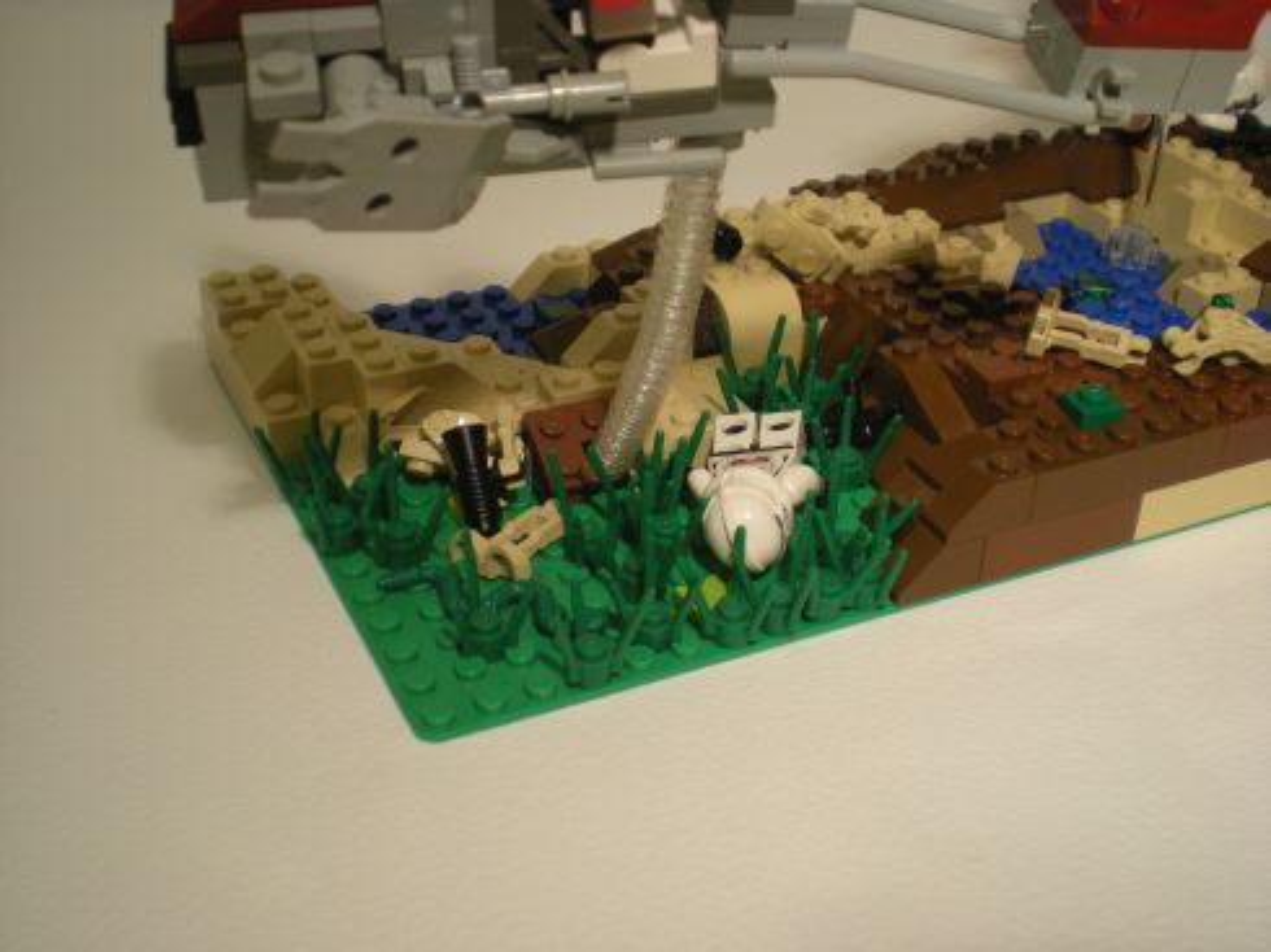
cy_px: 476
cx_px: 636
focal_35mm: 44
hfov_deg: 43.0
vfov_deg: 32.8
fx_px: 1615
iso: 131
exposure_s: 1/67.3
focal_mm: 7.4
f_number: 3.5
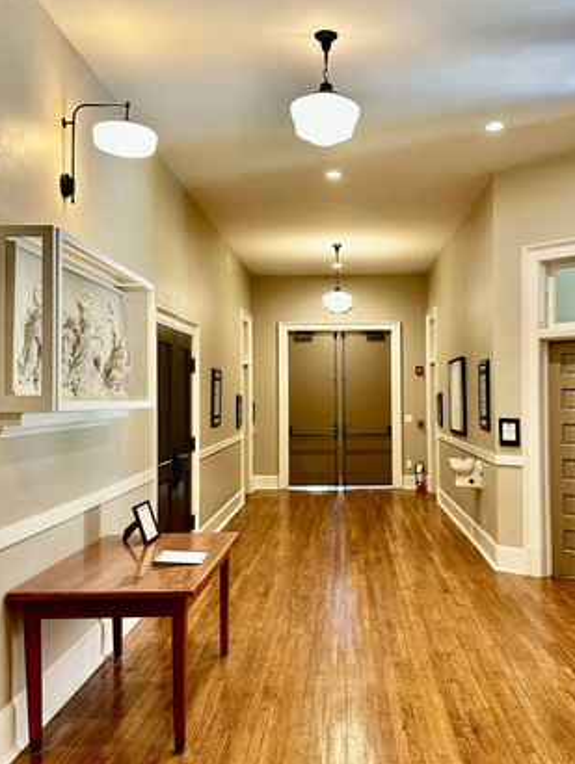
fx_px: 774
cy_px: 374
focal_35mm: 35
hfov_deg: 40.7
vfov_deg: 52.6
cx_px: 324
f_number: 1.78
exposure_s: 1/60
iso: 160
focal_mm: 6.86
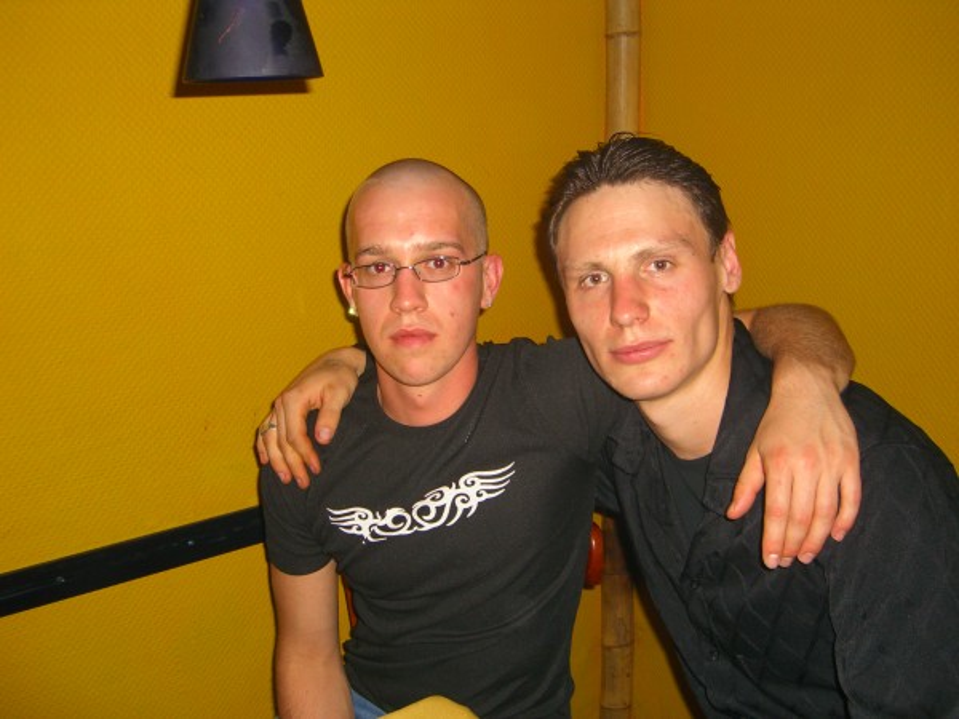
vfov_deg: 37.7
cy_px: 360
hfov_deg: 49.0
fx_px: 1053
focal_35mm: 38
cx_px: 480
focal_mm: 7.9
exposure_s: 1/60
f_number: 2.8
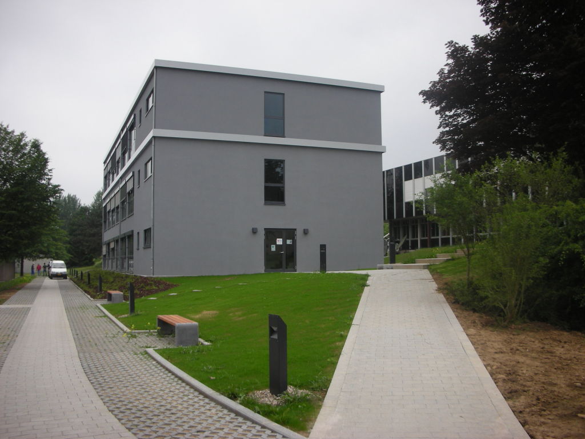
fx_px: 591
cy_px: 220
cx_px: 292
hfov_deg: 52.6
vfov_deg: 40.7
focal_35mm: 35
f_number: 3
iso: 50
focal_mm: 5.8
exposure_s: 1/388
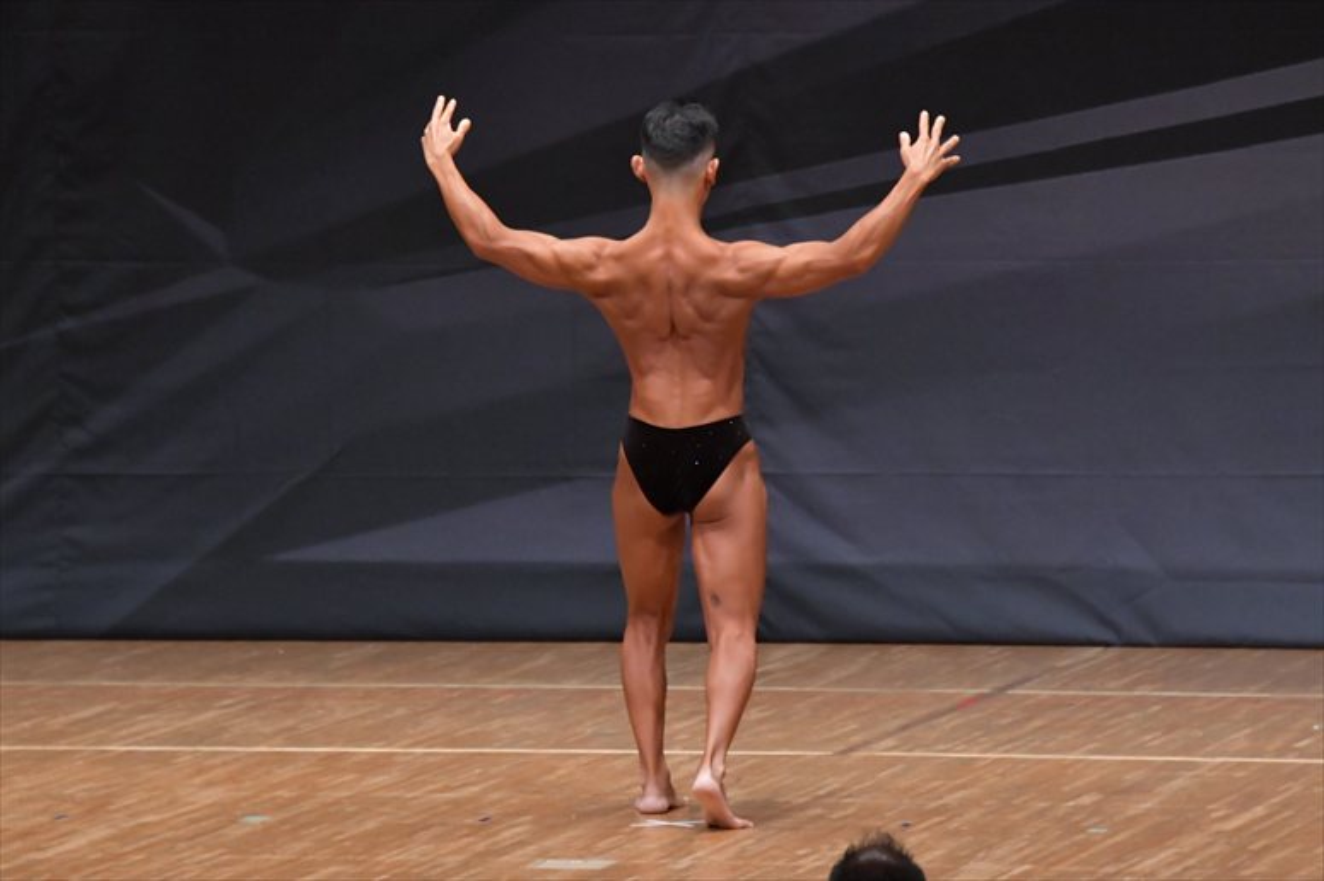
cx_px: 662
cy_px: 440
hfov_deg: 7.2
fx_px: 10477
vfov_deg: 4.8
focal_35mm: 285
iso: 6400
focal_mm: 190
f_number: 5.6
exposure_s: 1/400
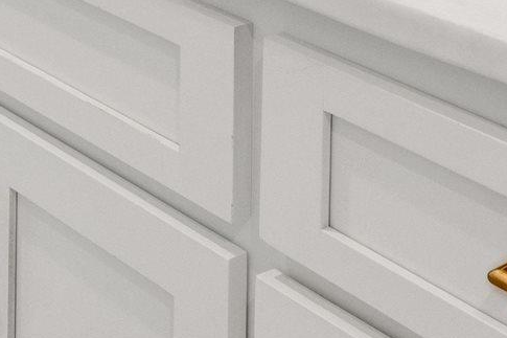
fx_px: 1337
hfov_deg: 19.6
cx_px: -169
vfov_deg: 11.3
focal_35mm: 95
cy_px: -537
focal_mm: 15
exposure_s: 1/5
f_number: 11
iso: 400
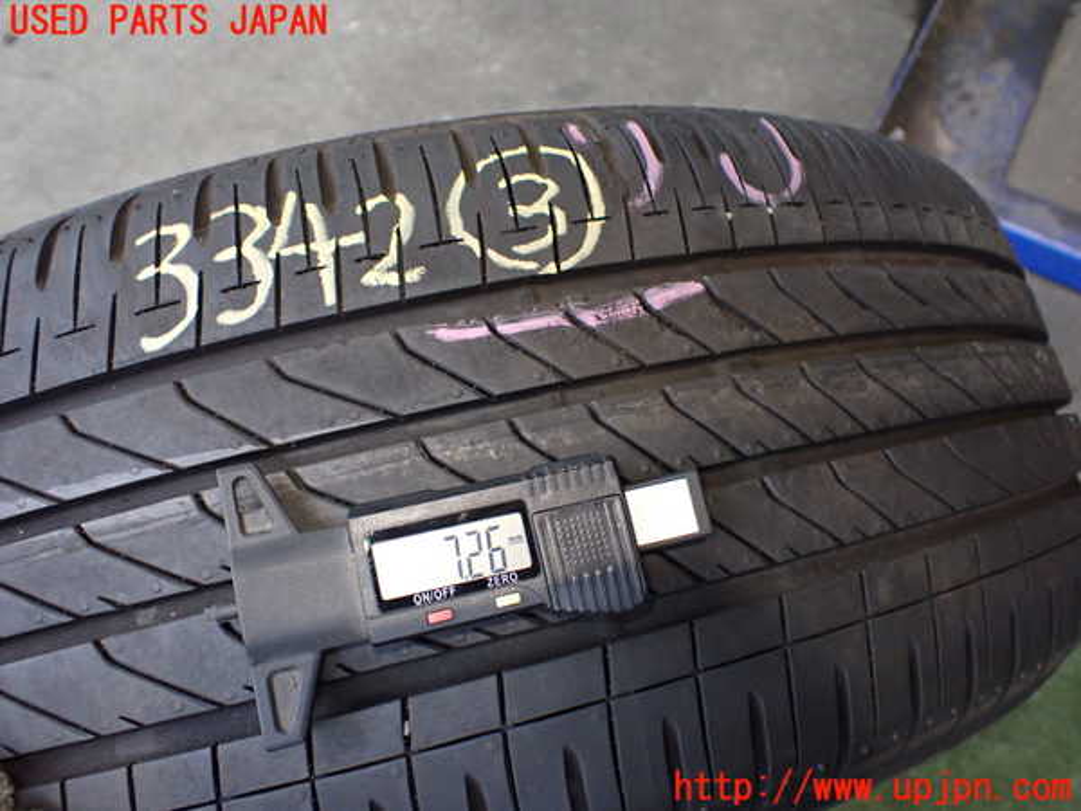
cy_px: 406
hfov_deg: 60.0
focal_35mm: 30
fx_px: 937
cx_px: 540
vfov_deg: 46.8
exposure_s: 1/125
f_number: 2.3
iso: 640
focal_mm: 5.4
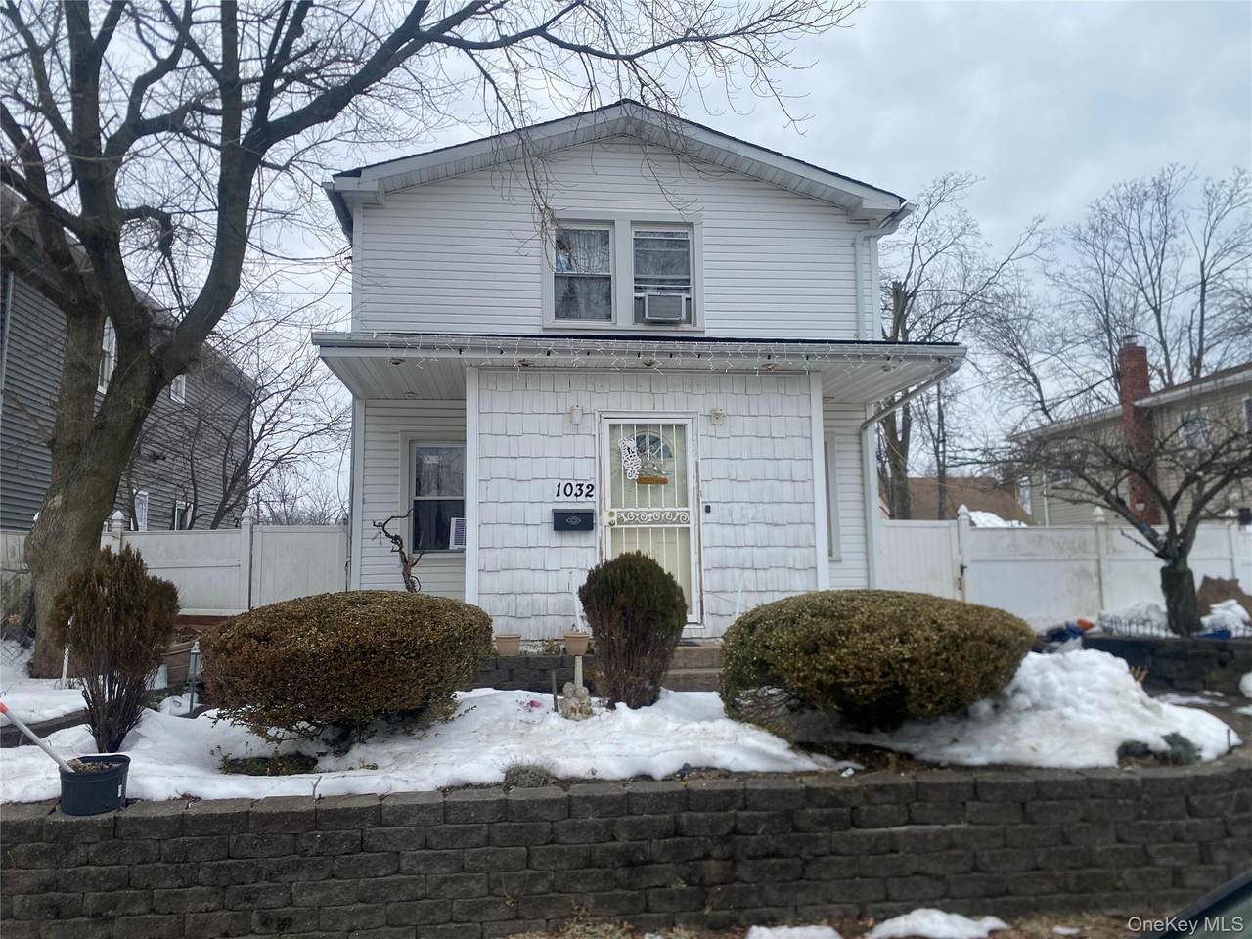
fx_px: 940
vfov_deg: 53.1
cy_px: 470
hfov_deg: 67.3
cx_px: 626
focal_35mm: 26
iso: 32
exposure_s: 1/1346
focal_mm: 4.25
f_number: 1.8
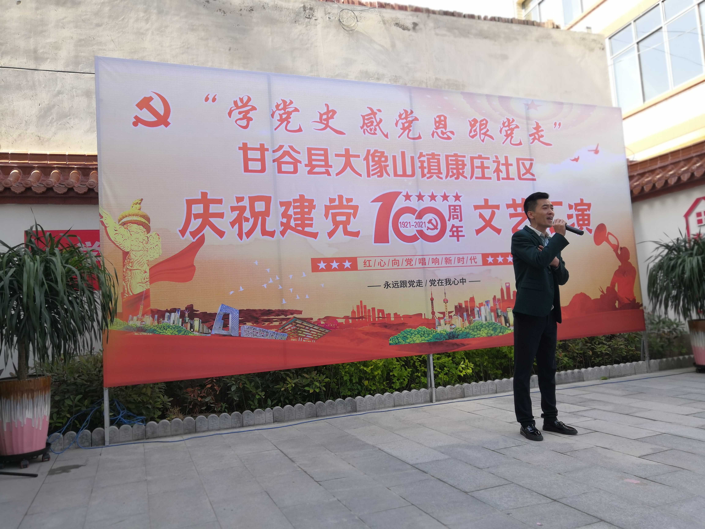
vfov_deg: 51.4
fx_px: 550
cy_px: 264
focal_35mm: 27
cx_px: 352
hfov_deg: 65.3
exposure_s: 1/208
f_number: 4
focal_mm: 3.95
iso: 50
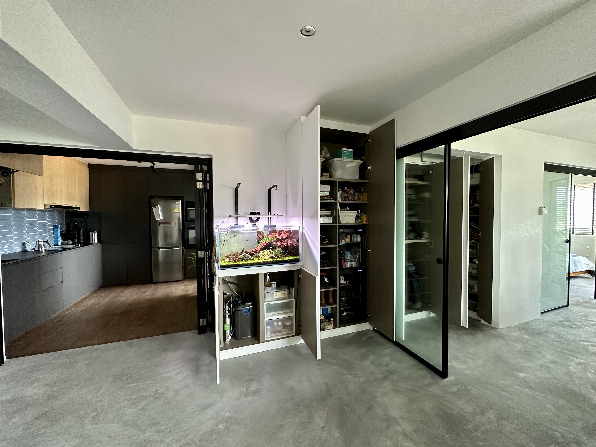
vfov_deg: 85.7
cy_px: 224
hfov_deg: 102.1
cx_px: 298
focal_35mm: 14
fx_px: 241
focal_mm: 2.22
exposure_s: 1/67
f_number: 2.2
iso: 320
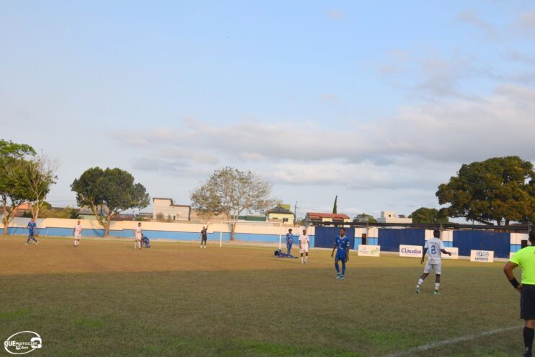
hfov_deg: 46.4
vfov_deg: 31.9
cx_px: 268
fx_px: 624
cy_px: 178
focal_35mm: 42
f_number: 9
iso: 200
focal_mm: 28
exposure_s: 1/320
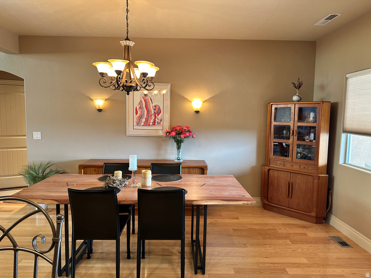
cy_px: 139
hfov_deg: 71.6
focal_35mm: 24
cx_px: 186
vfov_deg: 56.8
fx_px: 257
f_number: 1.78
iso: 160
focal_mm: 6.86
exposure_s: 1/60
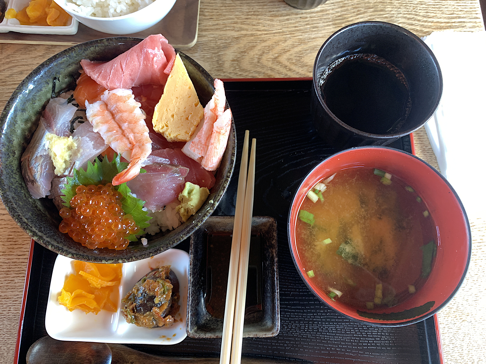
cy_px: 182
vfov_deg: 53.1
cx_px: 243
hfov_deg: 67.3
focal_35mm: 26
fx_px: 365
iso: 100
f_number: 1.8
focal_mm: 4.25
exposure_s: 1/50
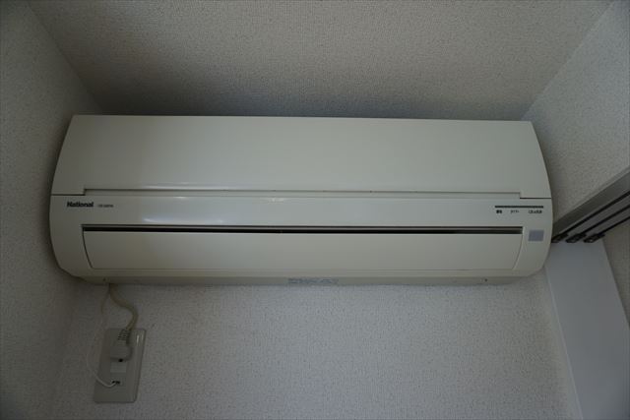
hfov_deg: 73.7
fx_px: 420
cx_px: 315
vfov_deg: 53.2
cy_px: 210
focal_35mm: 24
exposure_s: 1/160
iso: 250
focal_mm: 16
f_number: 4
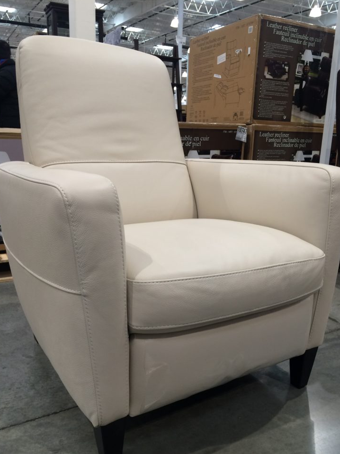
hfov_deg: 45.4
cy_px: 239
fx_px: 406
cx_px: 169
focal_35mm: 31
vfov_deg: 58.3
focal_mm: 4.15
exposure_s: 1/30
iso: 50
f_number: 2.2
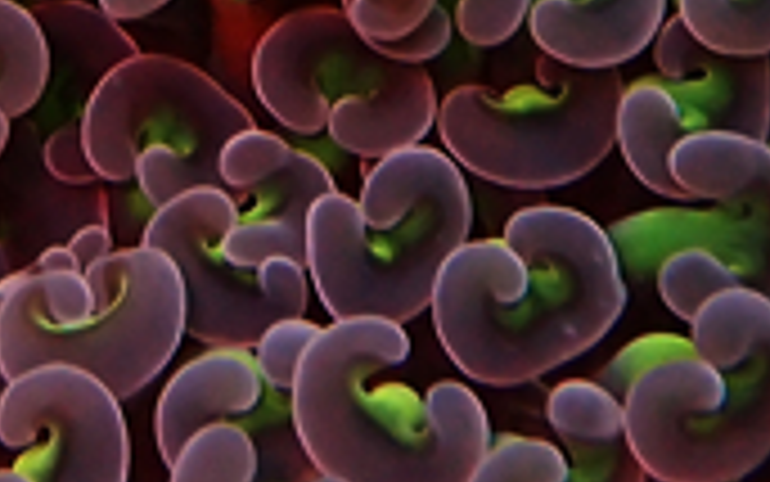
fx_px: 3758
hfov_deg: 11.7
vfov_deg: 6.8
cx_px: 171
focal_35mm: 179
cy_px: -842
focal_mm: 6.37
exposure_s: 1/125
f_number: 3.5
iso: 200
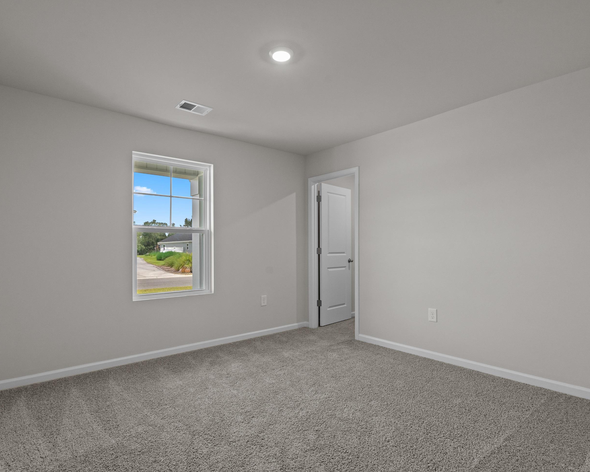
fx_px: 332
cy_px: 244
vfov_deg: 70.8
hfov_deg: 83.3
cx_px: 290
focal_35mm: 19
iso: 1000
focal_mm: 16
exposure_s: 1/15
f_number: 8
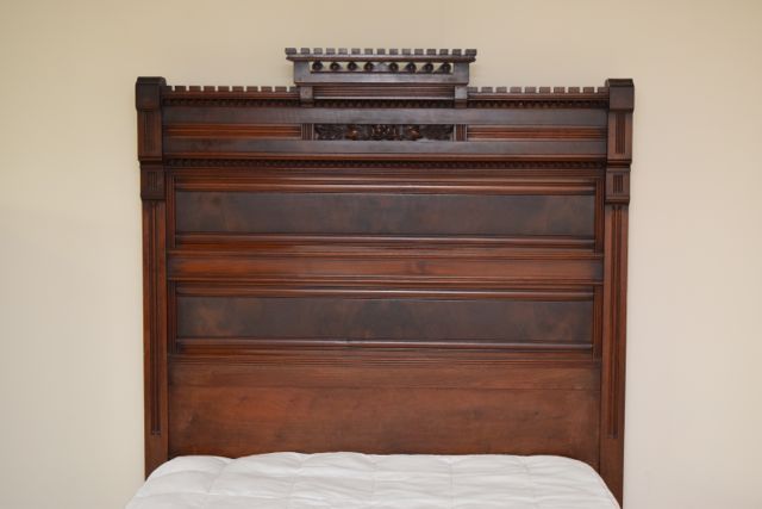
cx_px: 381
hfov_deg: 36.9
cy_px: 254
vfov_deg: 25.1
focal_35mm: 54
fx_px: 1143
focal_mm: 36
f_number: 5.6
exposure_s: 1/125
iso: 800
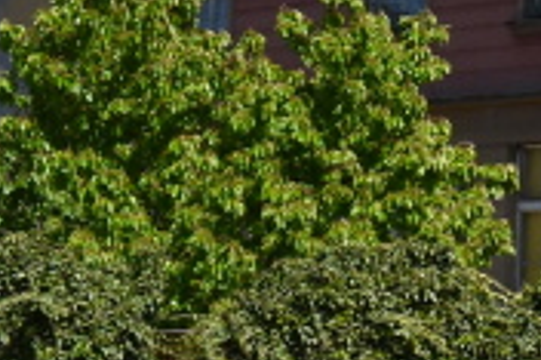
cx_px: 1334
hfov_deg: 9.5
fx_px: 2883
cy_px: -168
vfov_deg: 7.0
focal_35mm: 192
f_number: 10
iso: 200
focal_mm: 22
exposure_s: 1/400
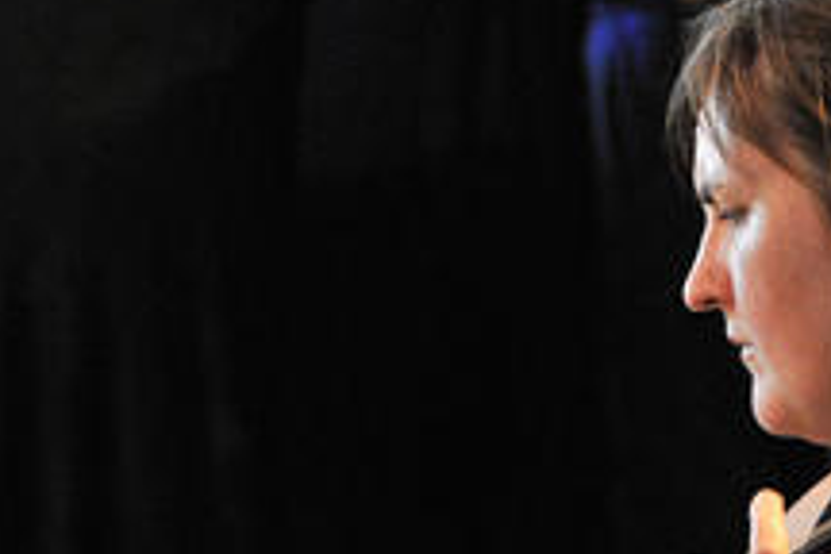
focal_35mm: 155
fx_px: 3589
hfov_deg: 13.2
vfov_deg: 8.8
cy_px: 606
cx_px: 389
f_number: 1.8
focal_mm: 35
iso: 1400
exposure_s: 1/100
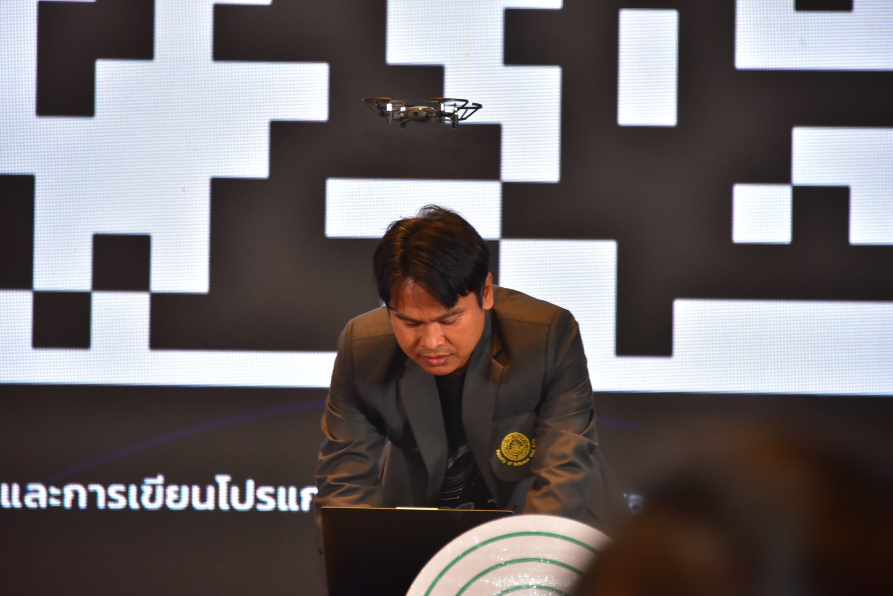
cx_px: 446
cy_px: 298
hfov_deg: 8.2
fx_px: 6204
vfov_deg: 5.5
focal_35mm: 250
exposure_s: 1/100
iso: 1600
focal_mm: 250
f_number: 6.3
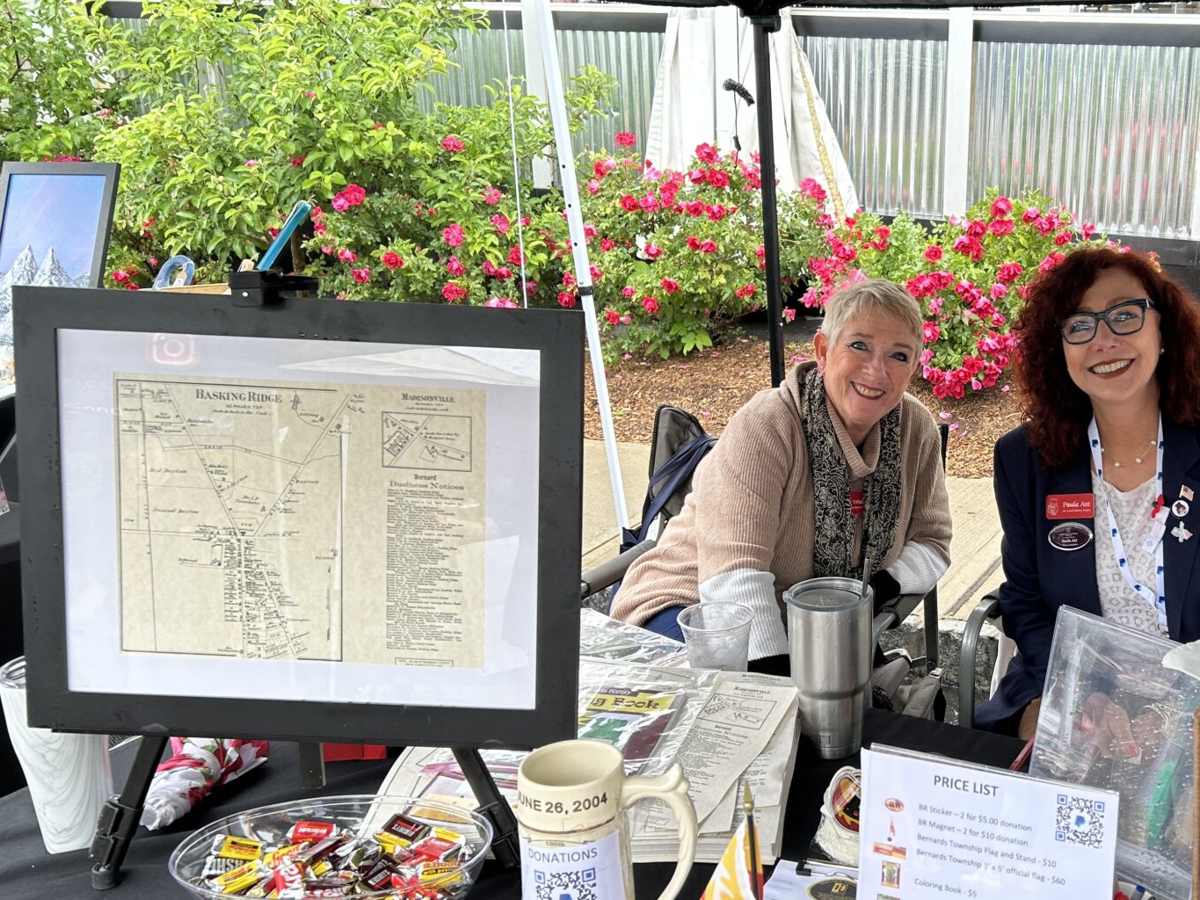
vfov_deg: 36.8
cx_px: 895
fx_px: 1352
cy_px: 481
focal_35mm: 39
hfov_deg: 46.2
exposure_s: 1/121
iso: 40
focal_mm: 5.7
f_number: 1.5
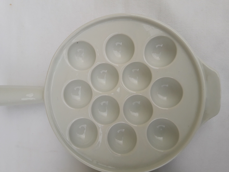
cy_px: 86
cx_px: 114
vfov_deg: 49.7
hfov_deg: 63.4
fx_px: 185
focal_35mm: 28
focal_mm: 3.7
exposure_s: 1/604
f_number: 1.9
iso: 40
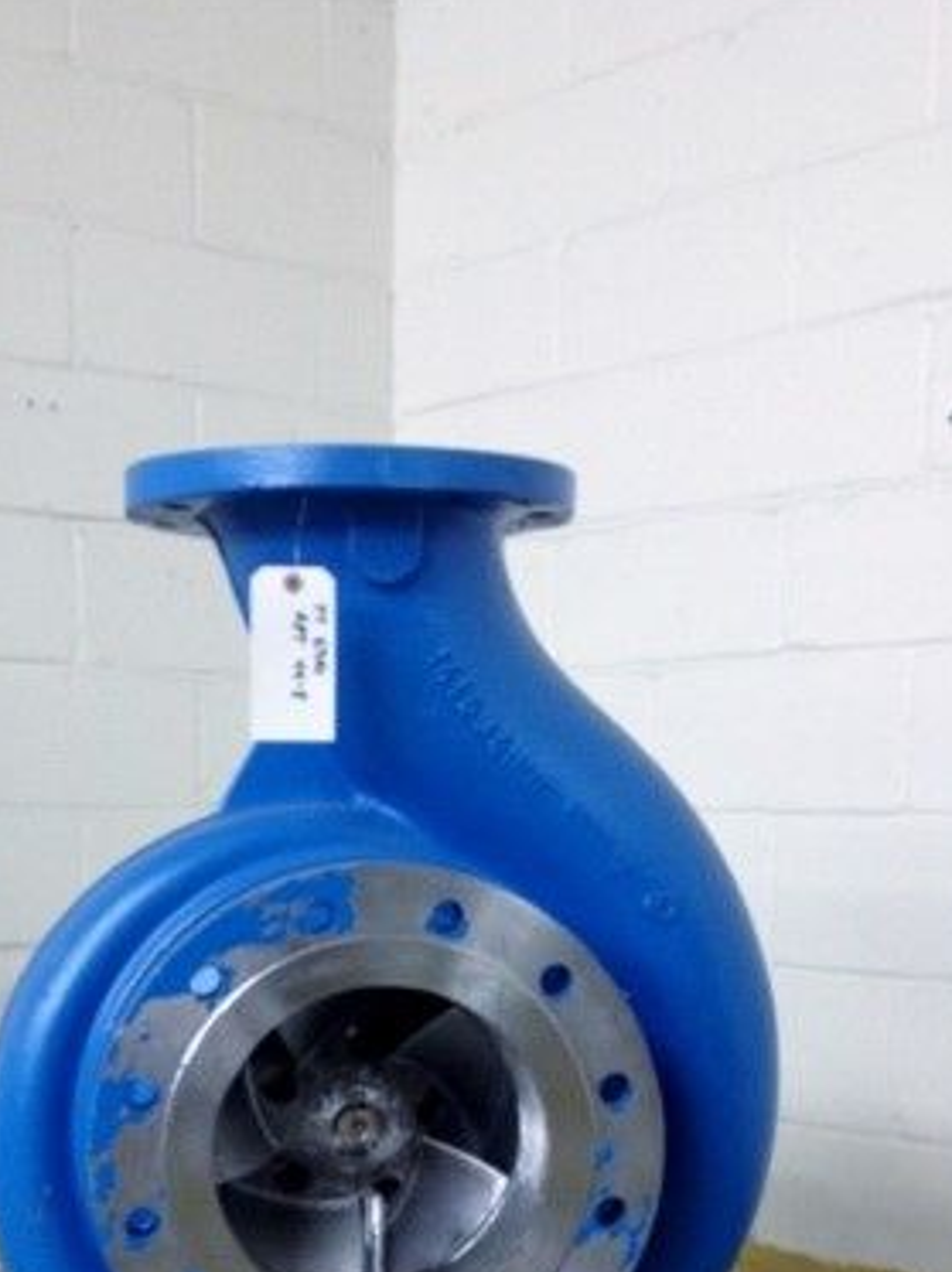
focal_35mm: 60
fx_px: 2204
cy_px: 1071
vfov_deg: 31.1
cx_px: 338
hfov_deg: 24.3
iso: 160
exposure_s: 1/20
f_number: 2.4
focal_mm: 4.28
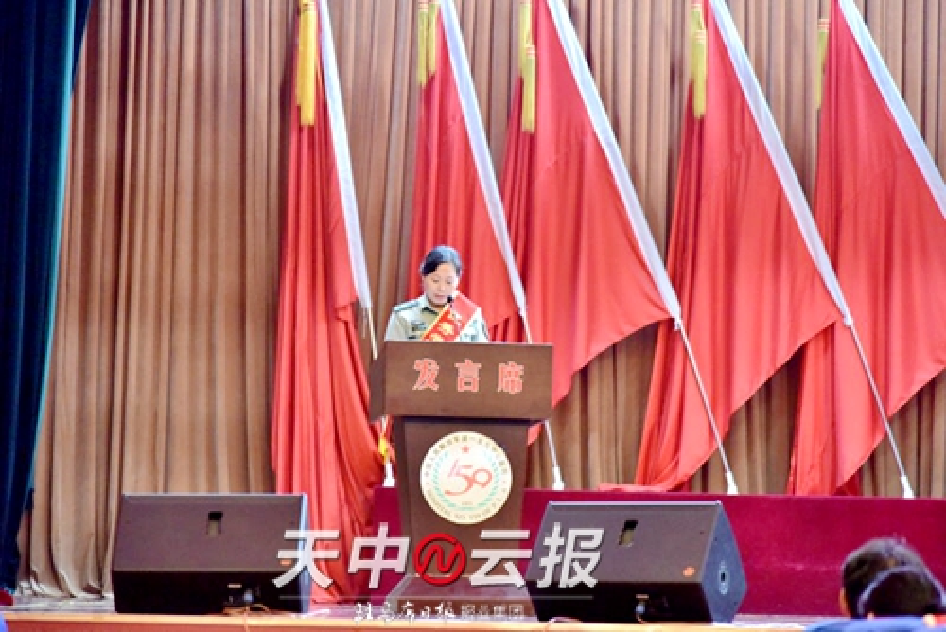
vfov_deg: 11.4
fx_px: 3155
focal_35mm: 120
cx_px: 473
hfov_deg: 17.1
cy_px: 316
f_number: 4
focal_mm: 120
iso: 12800
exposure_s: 1/60
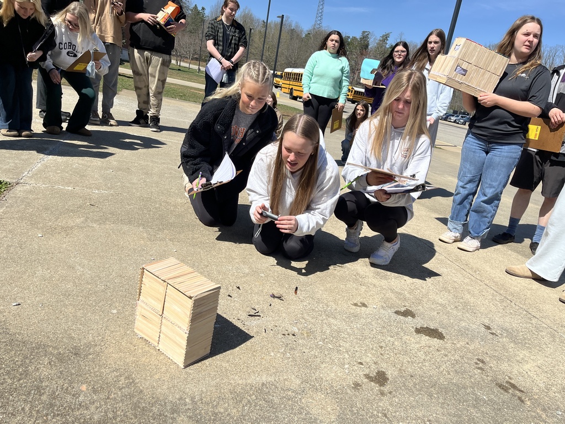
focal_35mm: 26
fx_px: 424
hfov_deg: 67.3
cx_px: 282
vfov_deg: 53.1
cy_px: 212
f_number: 1.6
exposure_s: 1/4651
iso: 50
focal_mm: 5.1
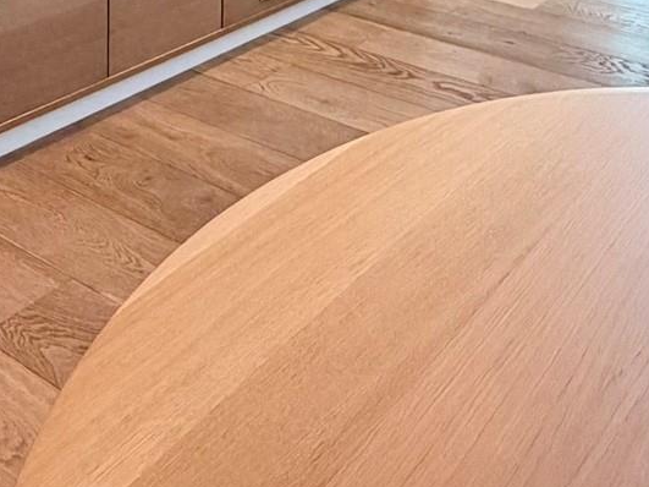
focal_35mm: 54
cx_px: 464
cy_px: -359
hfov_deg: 35.0
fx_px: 1012
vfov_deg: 20.4
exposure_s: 1/120
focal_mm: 2.22
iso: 250
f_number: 2.2
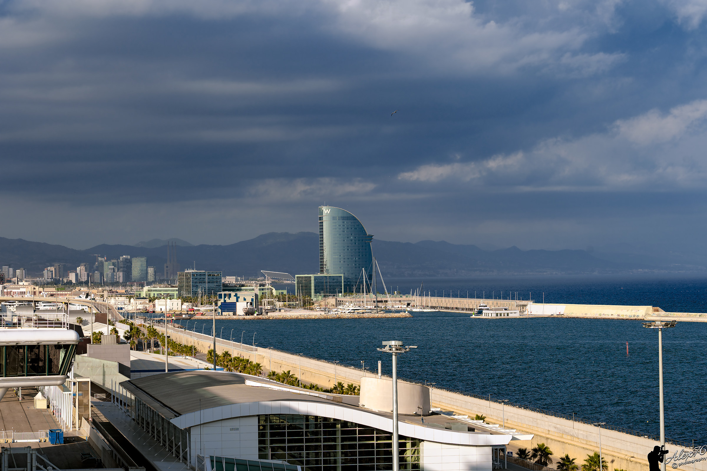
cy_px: 236
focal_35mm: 105
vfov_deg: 13.0
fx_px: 2062
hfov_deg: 19.5
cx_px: 354
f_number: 8
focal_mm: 105
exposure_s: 1/250
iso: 400
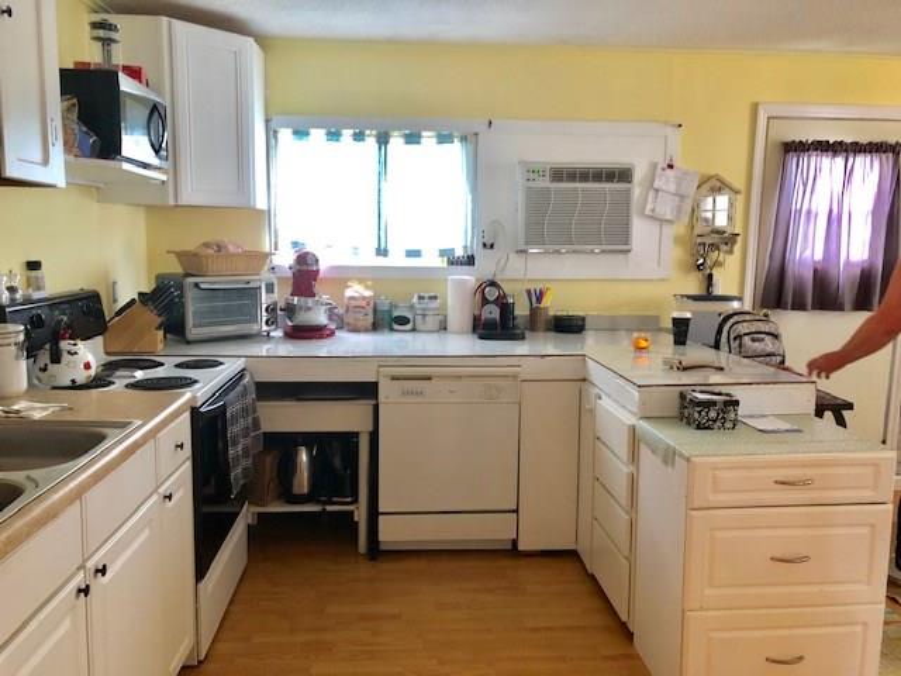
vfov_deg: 49.7
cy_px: 338
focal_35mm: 28
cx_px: 450
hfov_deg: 63.4
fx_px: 729
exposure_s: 1/15
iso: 40
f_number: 1.8
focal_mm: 4
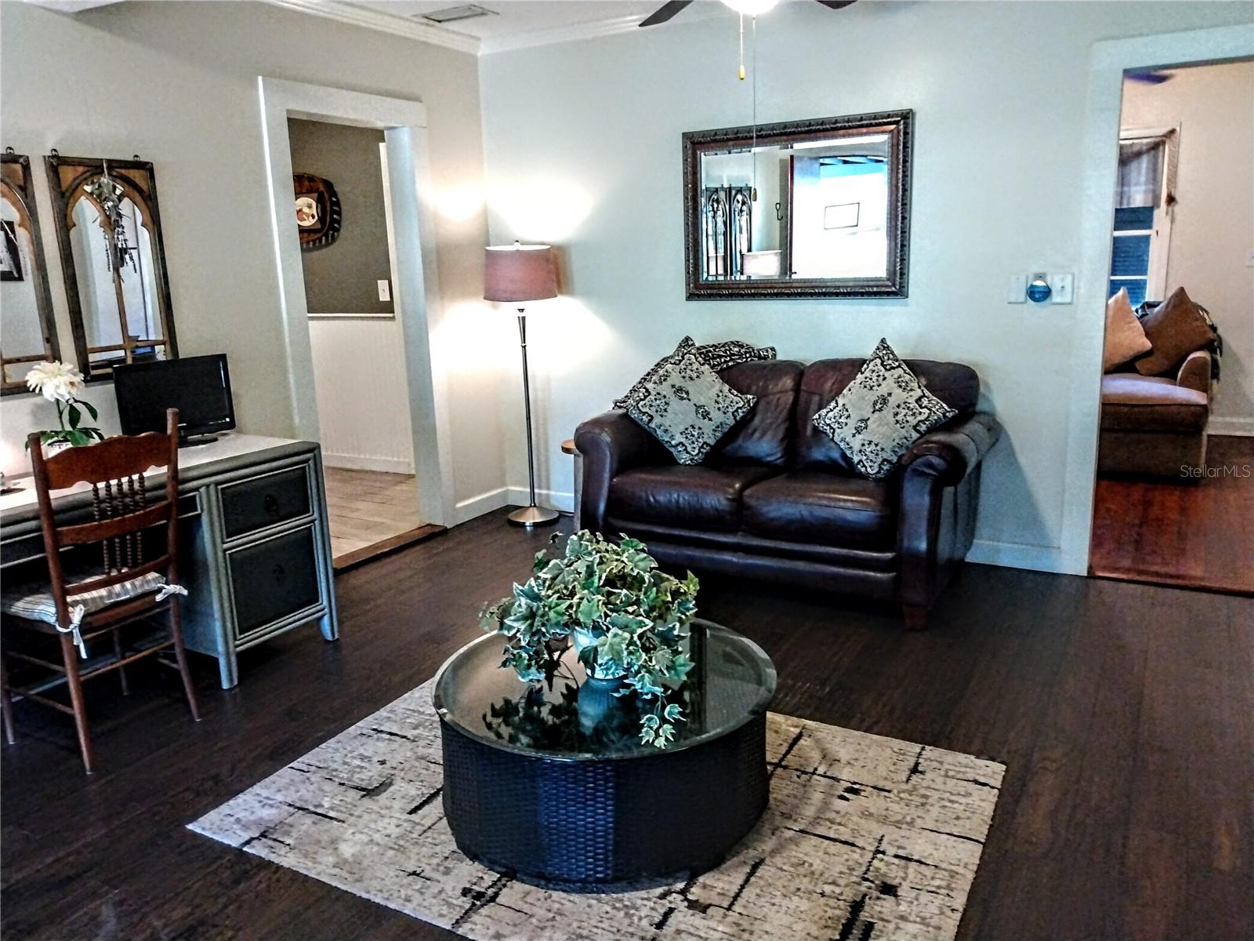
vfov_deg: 66.0
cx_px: 627
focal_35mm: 20
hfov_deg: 81.7
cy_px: 470
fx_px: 725
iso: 716
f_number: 2
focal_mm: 3.54
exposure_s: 1/30
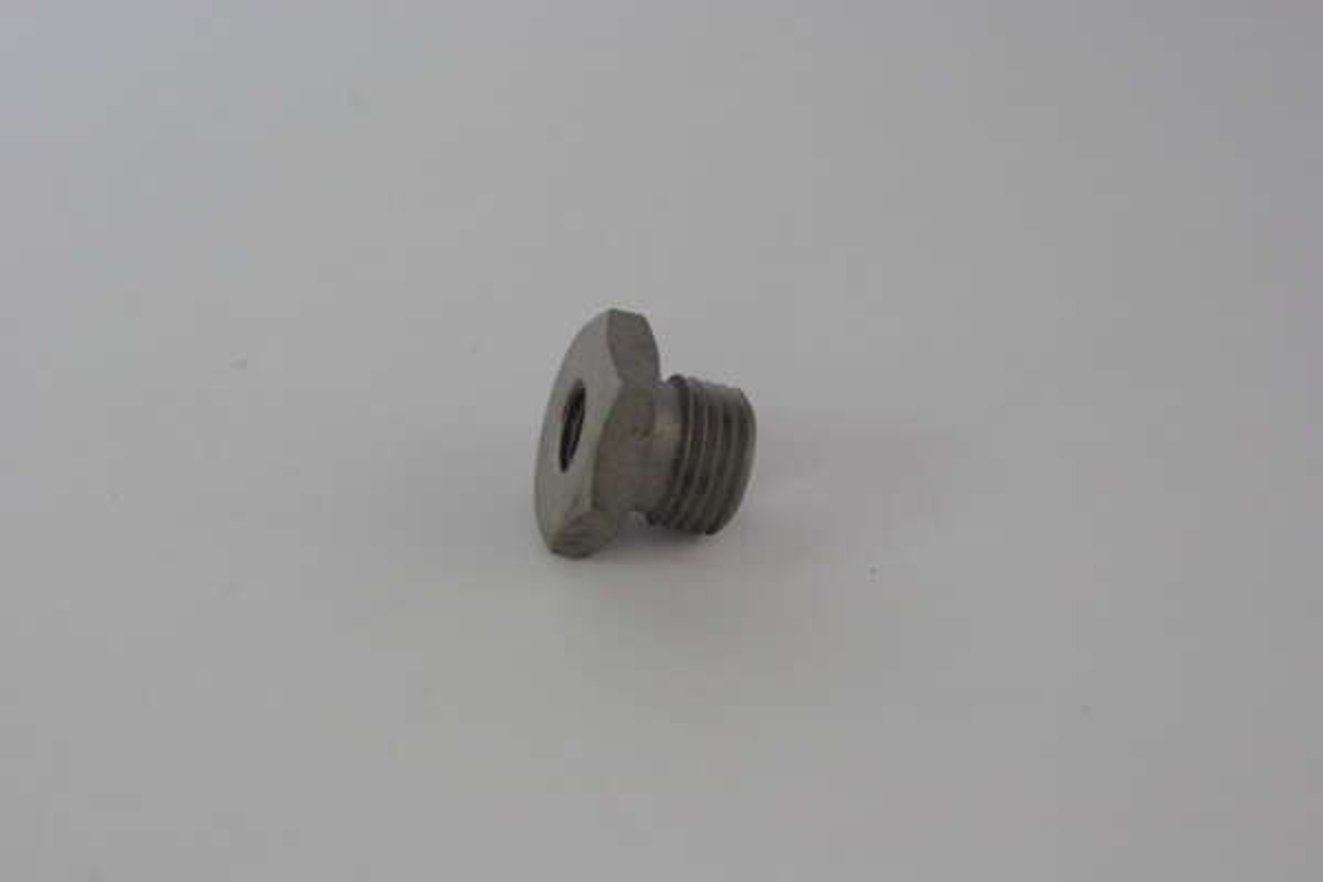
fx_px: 4410
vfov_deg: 11.4
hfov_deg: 17.1
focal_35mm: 120
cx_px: 662
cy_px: 441
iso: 800
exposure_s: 1/20
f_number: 8
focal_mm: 80
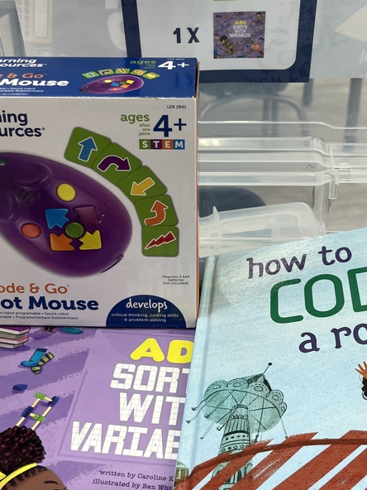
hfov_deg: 32.2
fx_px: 636
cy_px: 124
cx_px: 201
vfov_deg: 40.9
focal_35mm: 45
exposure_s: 1/64
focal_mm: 5.1
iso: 50
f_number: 1.6
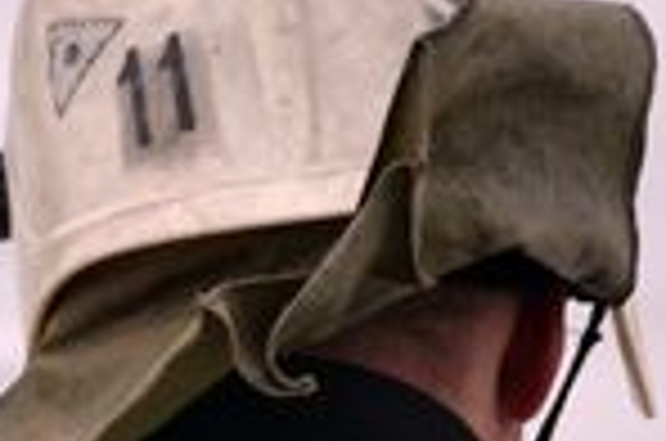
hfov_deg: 2.7
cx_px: 155
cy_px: 639
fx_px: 13919
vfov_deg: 1.8
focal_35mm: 754
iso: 1400
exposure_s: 1/500
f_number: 4.5
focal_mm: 110
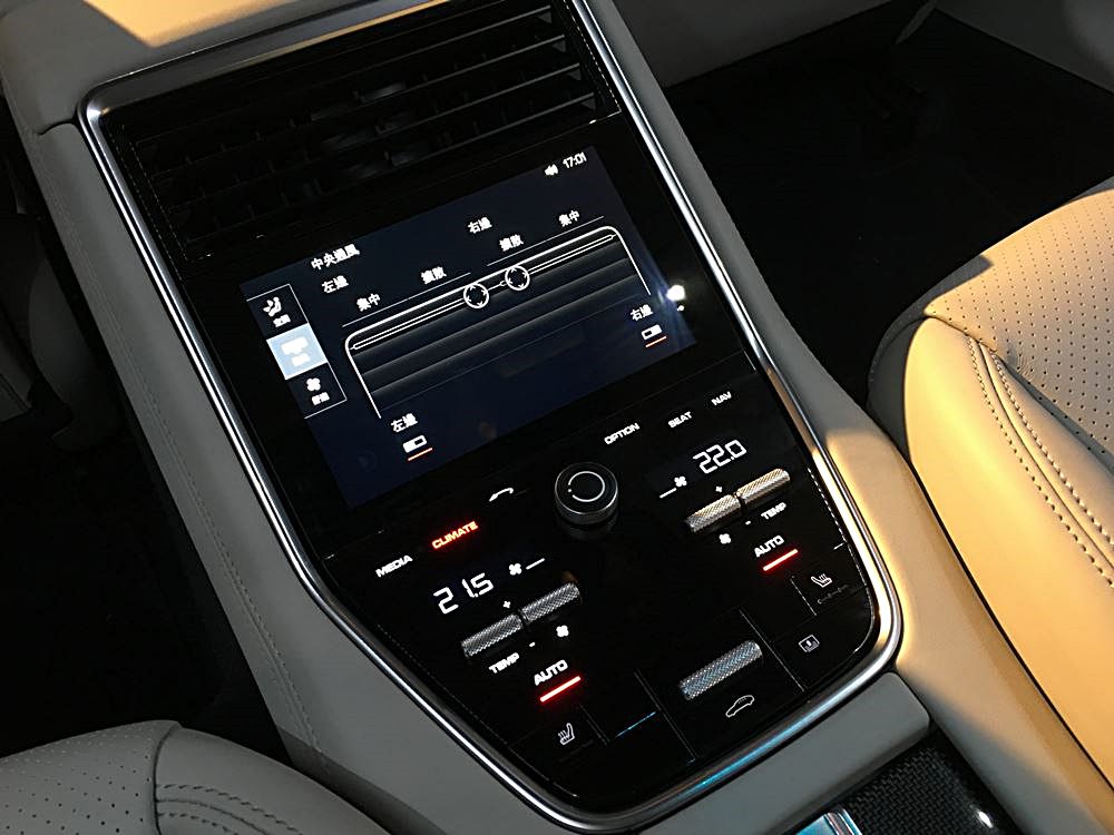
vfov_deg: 48.2
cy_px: 418
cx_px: 557
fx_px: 933
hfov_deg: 61.7
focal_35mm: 29
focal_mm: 4.15
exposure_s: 1/33
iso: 125
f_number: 2.2
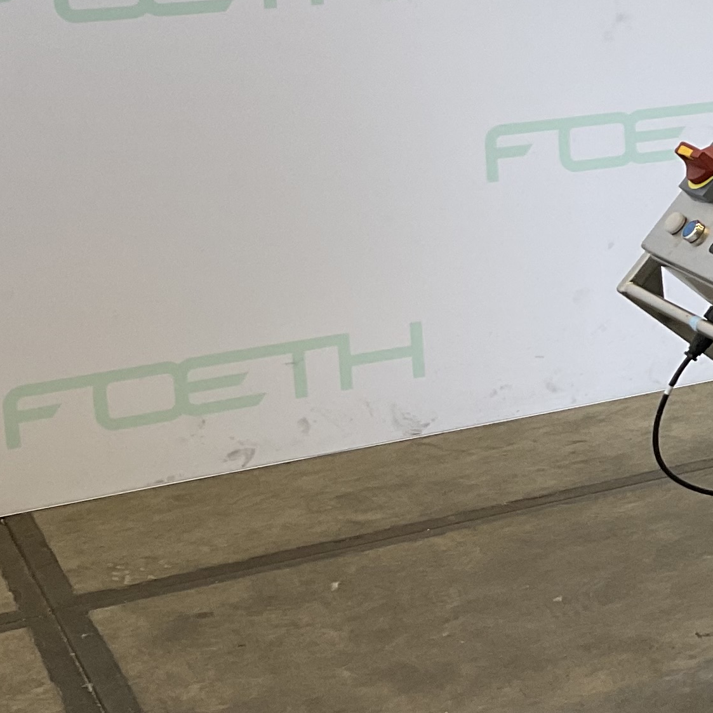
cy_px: 251
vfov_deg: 18.8
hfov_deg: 16.0
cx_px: 1276
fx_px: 2144
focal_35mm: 92
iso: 40
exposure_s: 1/100
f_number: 1.8
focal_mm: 3
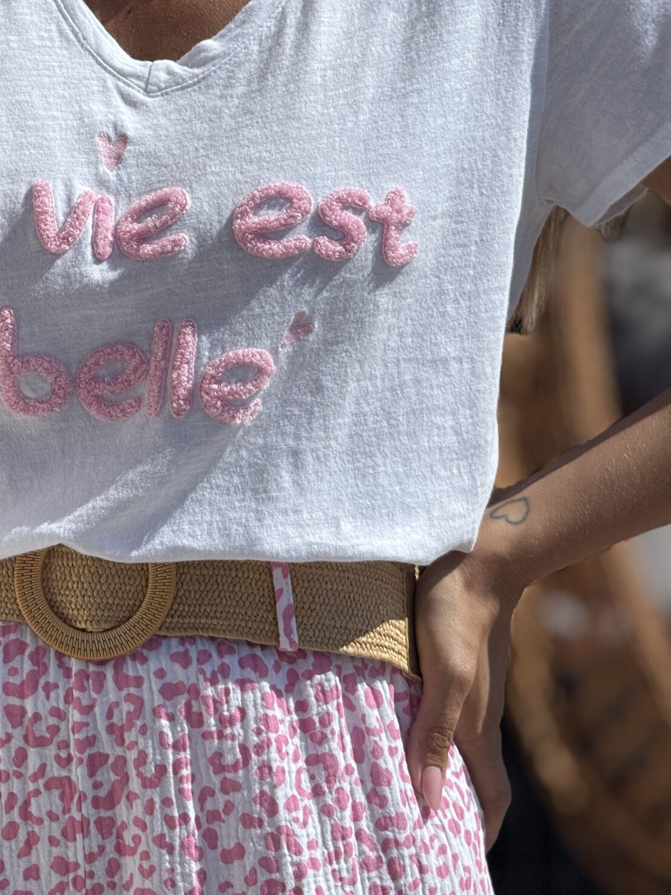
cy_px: 321
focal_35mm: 207
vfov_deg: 9.6
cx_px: 107
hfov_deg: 7.2
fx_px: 5350
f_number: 2.8
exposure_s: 1/1577
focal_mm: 15.66
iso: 50
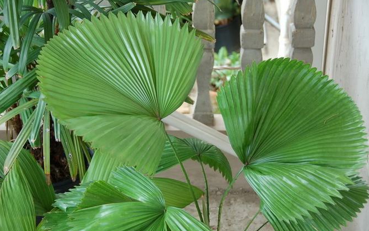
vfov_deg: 15.2
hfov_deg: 24.1
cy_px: 119
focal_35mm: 86
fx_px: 865
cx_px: 184
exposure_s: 1/125
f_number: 5
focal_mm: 56
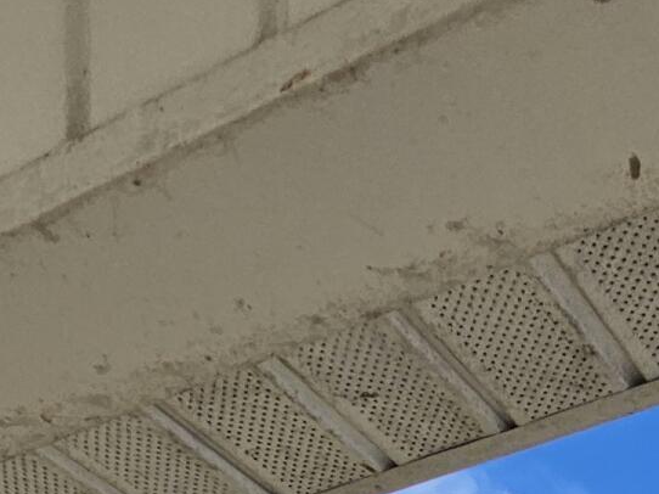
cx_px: 540
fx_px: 1370
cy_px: 1303
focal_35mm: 72
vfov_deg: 13.0
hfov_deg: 26.5
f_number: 2.2
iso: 50
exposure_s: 1/2544
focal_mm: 2.2
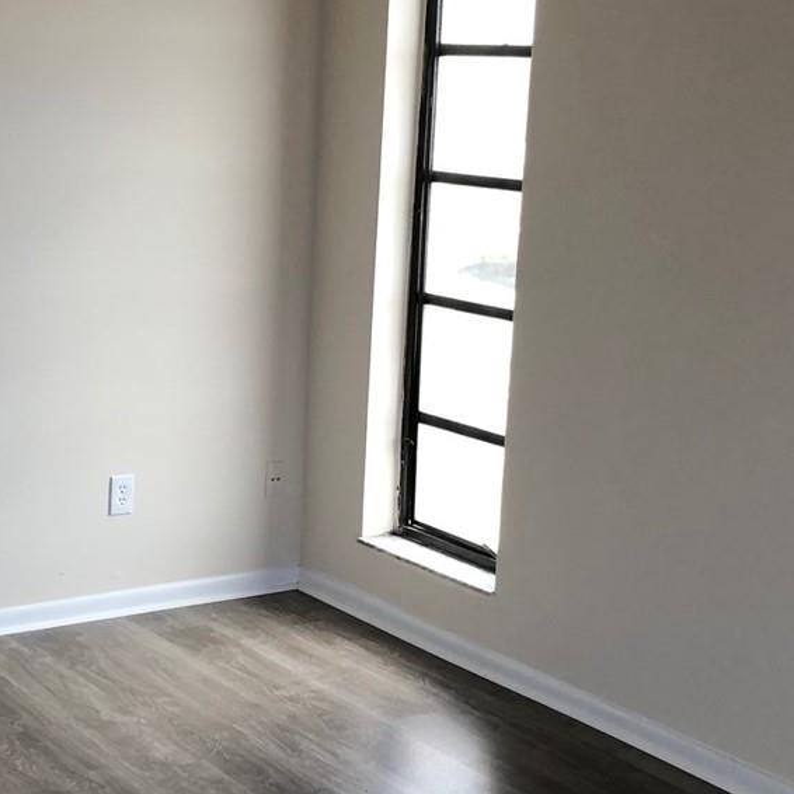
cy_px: 436
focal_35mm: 70
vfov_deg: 24.6
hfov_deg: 24.3
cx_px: 177
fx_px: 1817
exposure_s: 1/40
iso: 25
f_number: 1.8
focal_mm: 3.99
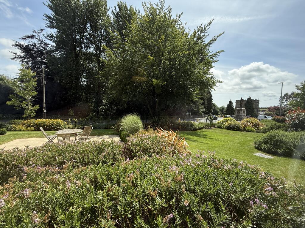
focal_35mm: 14
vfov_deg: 85.7
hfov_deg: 102.1
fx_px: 123
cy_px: 114
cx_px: 152
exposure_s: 1/1189
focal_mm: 2.22
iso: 50
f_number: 2.2
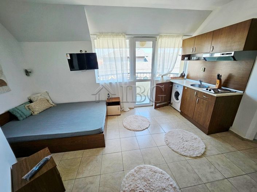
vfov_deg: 89.9
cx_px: 128
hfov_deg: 106.2
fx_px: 96
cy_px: 96
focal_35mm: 13
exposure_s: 1/50
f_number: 2.2
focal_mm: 1.7
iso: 40
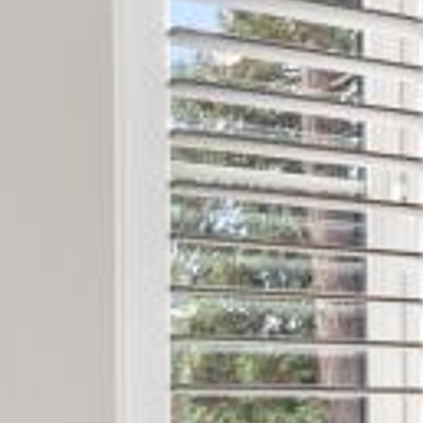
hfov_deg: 12.3
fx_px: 1493
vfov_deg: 15.6
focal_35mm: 108
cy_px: 477
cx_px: 1062
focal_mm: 16
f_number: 8
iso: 320
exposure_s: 1/6
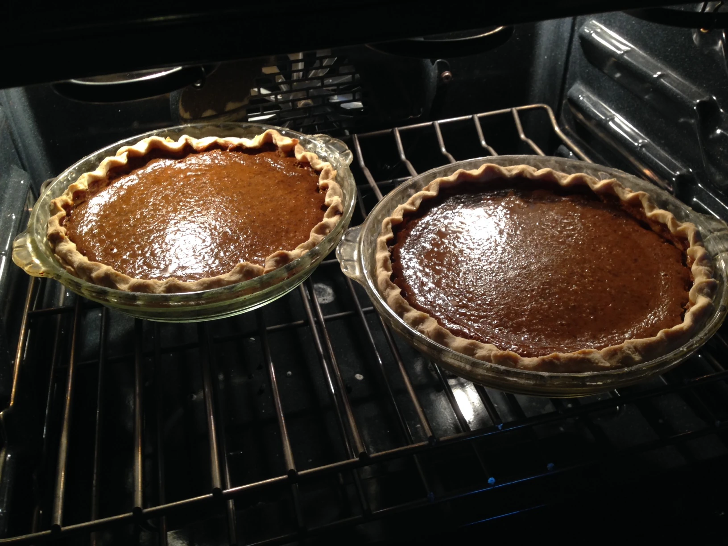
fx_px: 694
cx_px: 364
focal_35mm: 33
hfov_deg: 55.4
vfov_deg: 42.9
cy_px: 273
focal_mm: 4.12
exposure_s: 1/20
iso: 100
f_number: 2.4
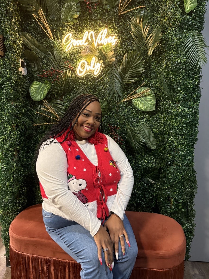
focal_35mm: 26
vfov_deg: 67.3
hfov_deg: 53.1
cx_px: 104
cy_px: 140
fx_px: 209
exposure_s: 1/41
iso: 500
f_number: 1.6
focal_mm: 5.96
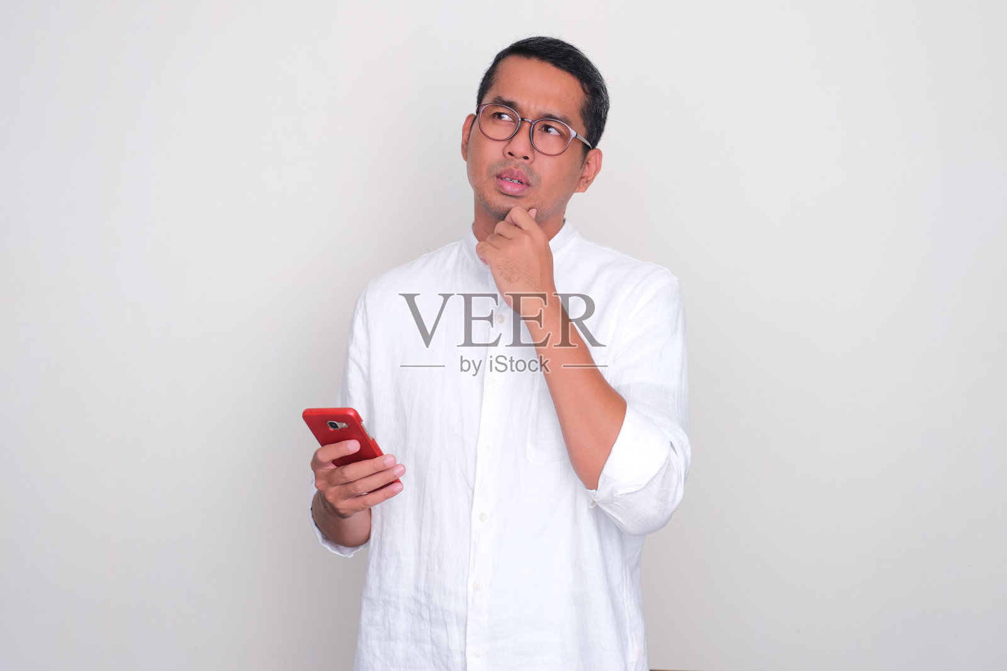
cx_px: 504
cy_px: 336
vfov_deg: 28.7
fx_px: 1315
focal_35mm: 47
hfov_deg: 41.9
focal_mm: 31.1
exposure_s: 1/100
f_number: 7.1
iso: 200
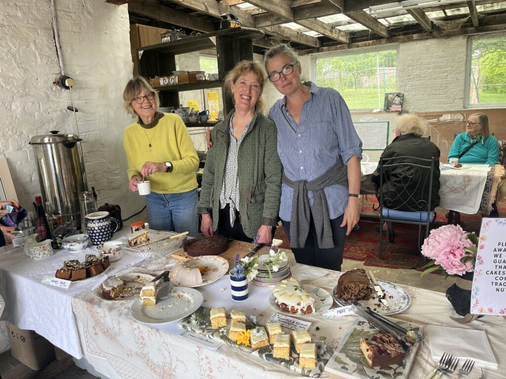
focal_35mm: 26
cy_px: 190
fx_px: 380
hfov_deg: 67.3
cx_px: 253
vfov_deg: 53.1
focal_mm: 5.1
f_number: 1.6
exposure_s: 1/122
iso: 50
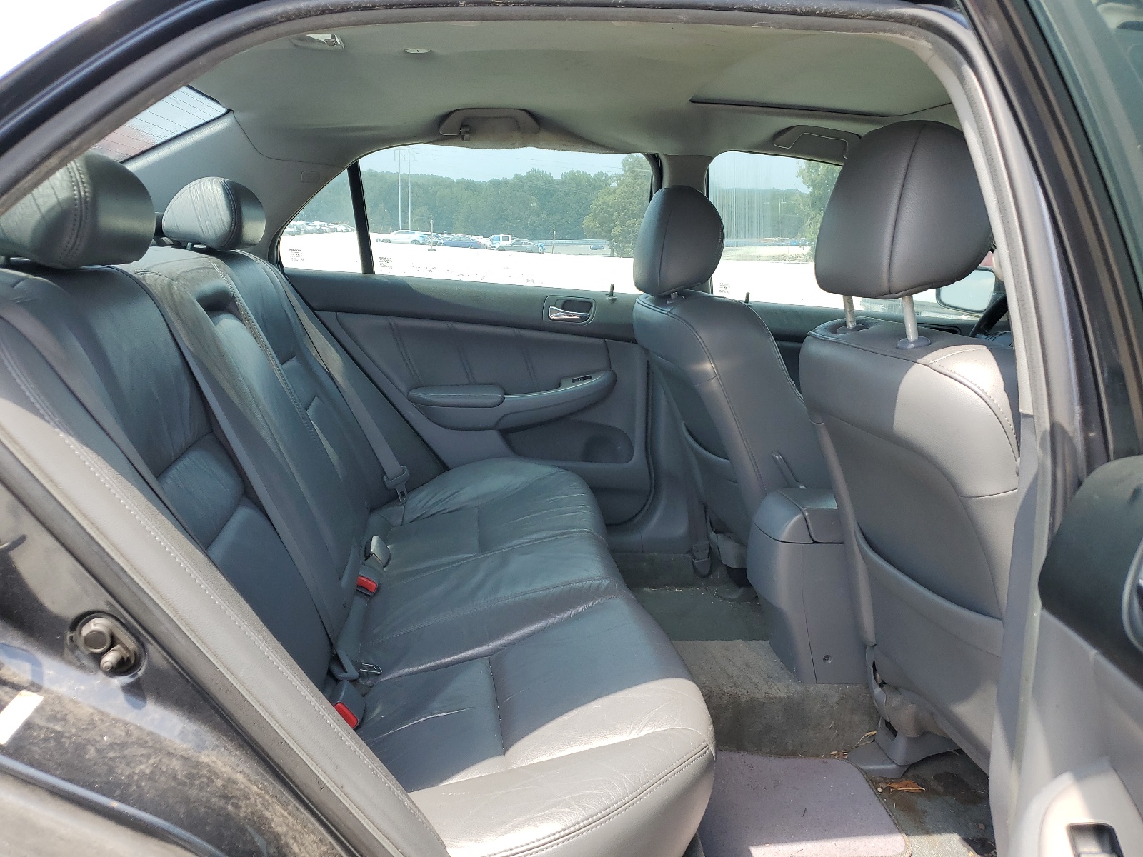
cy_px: 428
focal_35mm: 26
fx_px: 859
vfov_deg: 53.1
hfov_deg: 67.3
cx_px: 572
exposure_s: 1/625
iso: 50
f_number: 1.5
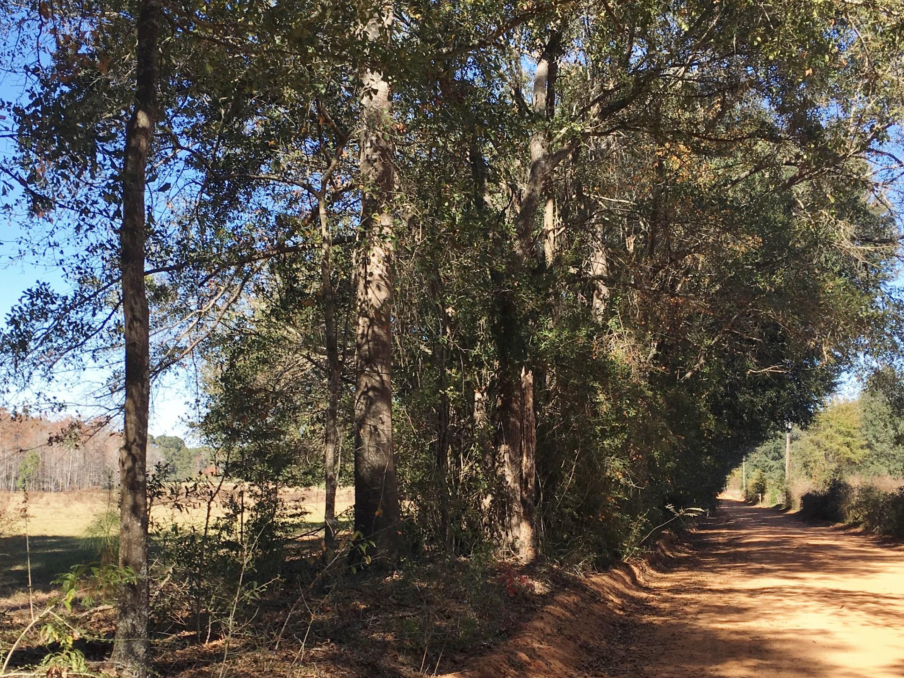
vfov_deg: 32.0
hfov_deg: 42.0
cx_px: 405
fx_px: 1175
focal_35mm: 45
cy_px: 438
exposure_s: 1/663
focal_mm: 4.15
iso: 25
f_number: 2.2
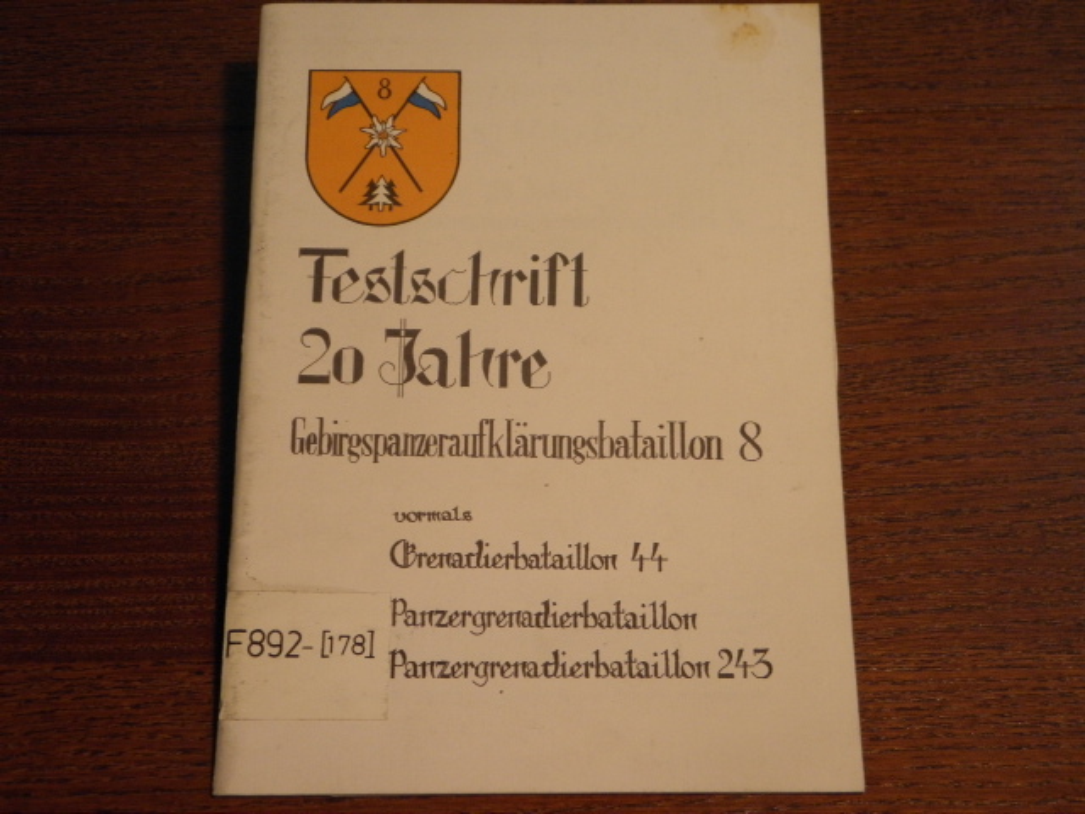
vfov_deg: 24.8
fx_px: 1849
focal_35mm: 59
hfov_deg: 32.7
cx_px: 542
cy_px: 407
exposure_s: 1/20
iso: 200
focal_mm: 10.6
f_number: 4.1
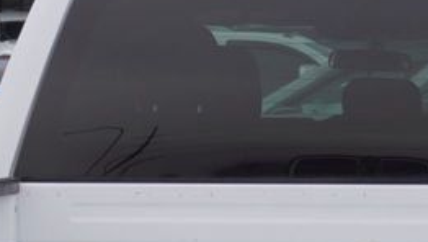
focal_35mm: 227
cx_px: 381
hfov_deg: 9.4
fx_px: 2579
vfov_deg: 5.3
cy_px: 432
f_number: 7.1
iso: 100
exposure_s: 1/250
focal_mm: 37
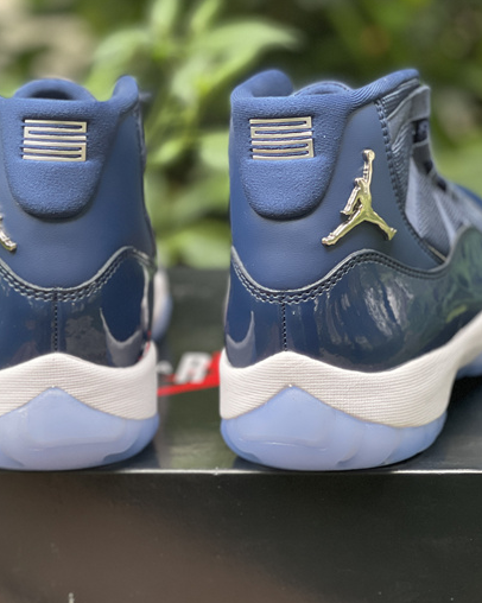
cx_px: 184
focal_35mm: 91
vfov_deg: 21.0
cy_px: 322
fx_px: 1624
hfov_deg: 16.9
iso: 250
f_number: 2.2
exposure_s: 1/121
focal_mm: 7.5
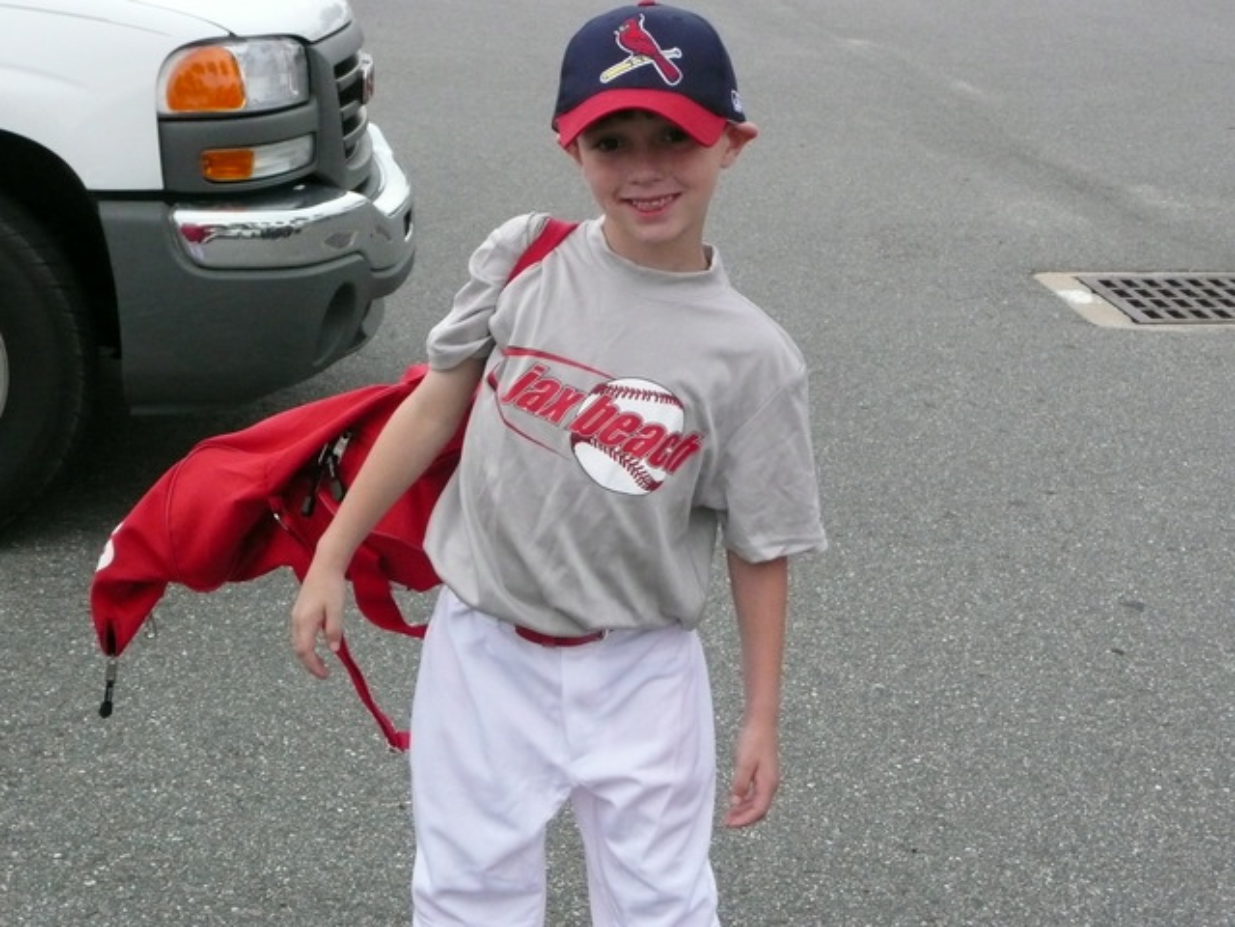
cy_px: 464
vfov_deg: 21.9
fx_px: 2390
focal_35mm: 67
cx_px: 618
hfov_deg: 29.0
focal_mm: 11
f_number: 4.5
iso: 500
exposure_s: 1/125
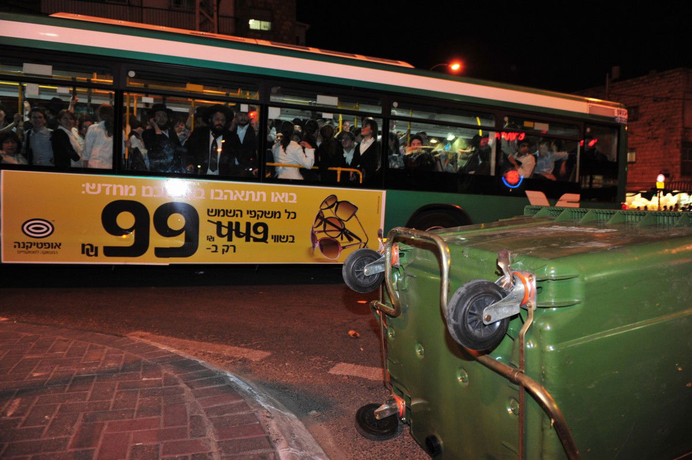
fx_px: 461
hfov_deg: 73.8
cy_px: 230
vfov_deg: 53.1
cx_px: 346
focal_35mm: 24
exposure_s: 1/80
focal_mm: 24
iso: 1600
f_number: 4
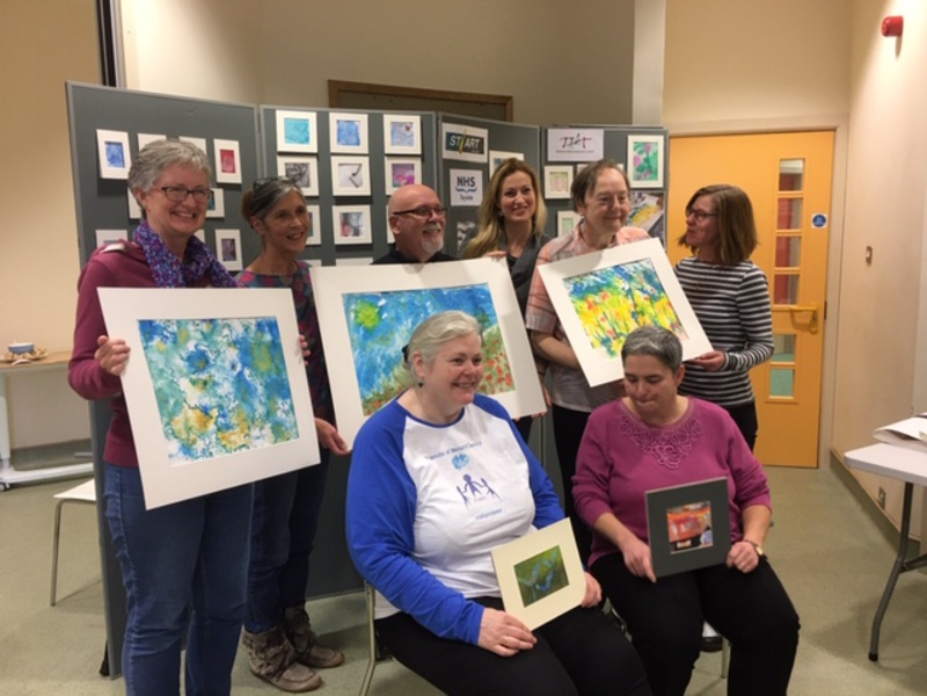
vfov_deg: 48.2
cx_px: 464
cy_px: 348
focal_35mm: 29
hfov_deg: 61.7
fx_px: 777
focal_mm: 4.15
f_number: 2.2
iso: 50
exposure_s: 1/17
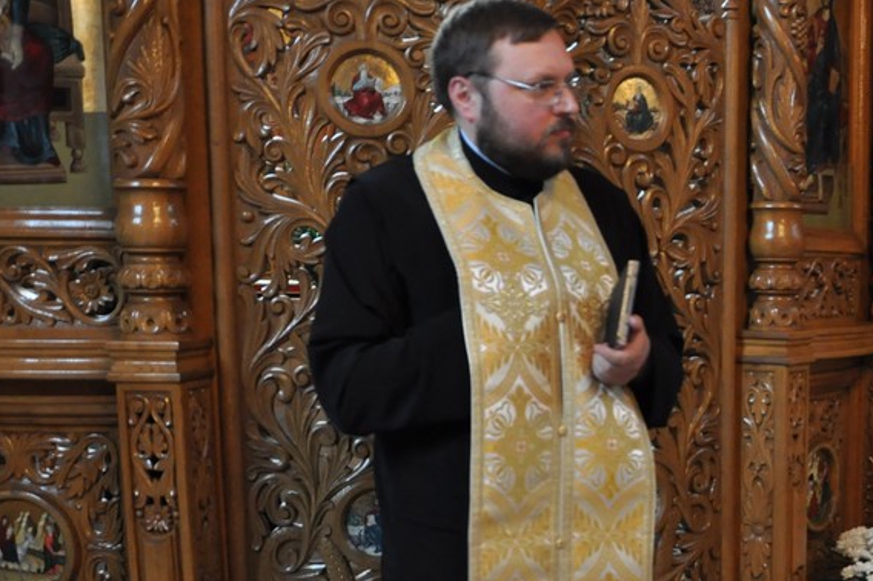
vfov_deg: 23.2
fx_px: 1381
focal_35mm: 57
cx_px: 858
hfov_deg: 32.5
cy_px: 513
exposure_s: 1/40
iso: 1000
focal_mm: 18
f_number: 4
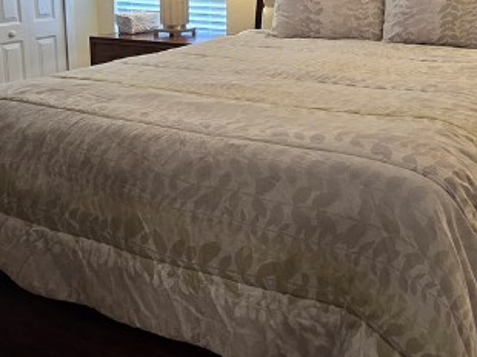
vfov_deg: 32.8
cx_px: 283
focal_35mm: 43
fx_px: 592
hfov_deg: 43.7
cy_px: 80
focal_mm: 2.2
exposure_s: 1/60
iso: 160
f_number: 2.2
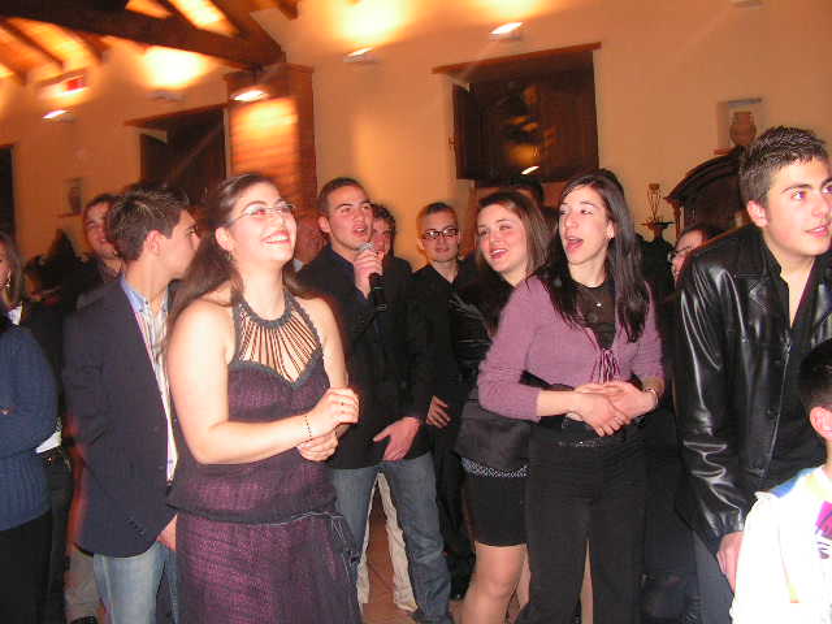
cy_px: 312
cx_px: 416
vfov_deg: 39.7
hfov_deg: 51.4
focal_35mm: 36
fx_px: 865
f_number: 3.2
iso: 200
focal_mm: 6
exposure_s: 1/40
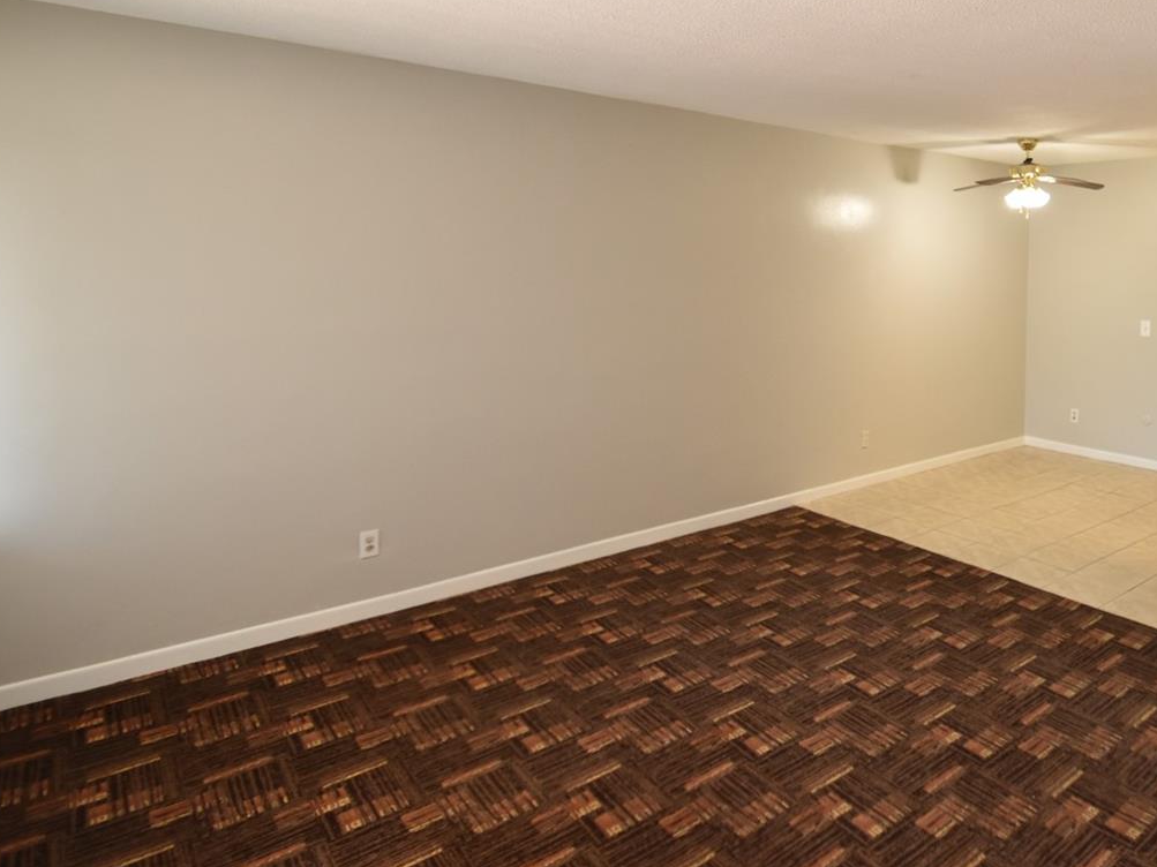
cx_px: 869
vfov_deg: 57.8
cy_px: 303
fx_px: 769
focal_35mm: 23
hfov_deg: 69.1
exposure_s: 1/80
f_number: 4.5
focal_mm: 10
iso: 800
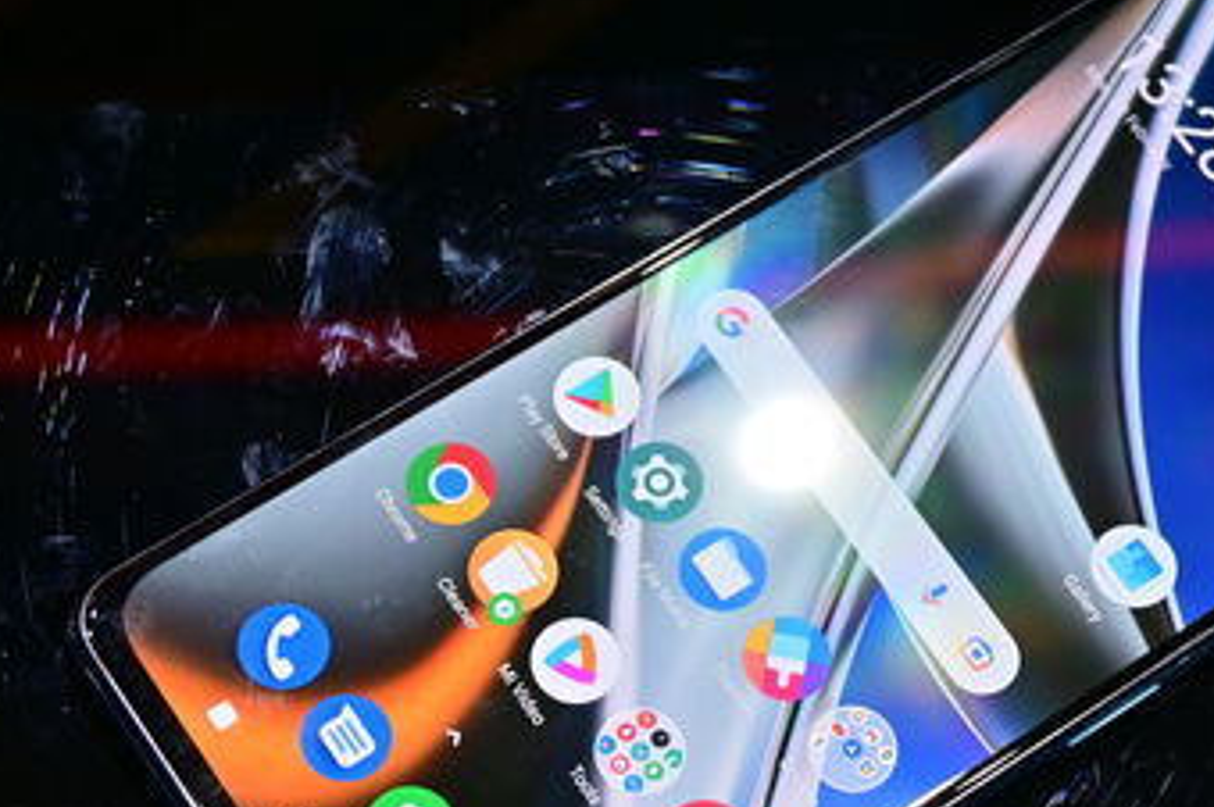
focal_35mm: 85
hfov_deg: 23.7
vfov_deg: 15.9
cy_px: 587
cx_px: 786
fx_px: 2879
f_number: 5.6
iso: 250
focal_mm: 31.5
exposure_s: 1/100
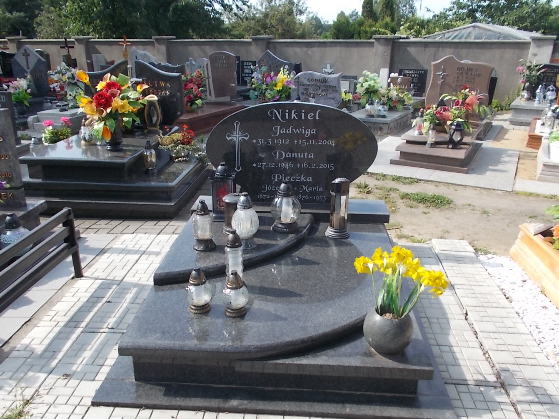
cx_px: 282
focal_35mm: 31
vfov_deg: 45.4
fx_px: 501
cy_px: 228
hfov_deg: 58.4
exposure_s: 1/100
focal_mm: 4.6
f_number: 8
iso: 80
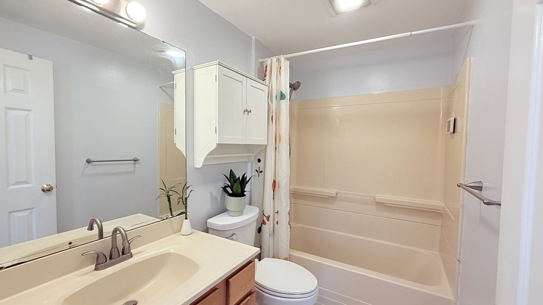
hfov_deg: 99.4
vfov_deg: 67.1
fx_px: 230
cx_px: 269
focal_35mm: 16
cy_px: 156
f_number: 2.2
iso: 125
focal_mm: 2.22
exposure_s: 1/120
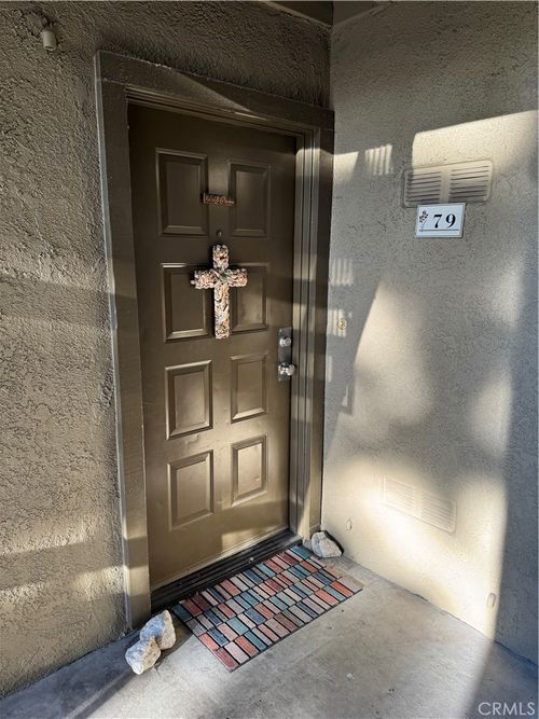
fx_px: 498
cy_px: 360
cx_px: 270
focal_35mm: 24
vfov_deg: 71.6
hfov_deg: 56.8
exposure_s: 1/121
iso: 100
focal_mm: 6.76
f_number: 1.78
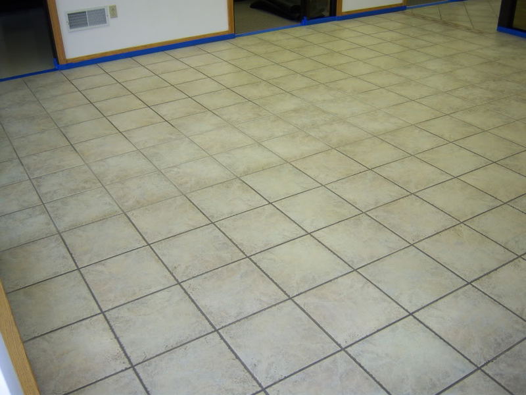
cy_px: 198
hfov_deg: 51.4
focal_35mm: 36
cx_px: 263
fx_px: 547
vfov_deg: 39.7
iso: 80
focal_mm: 7.5
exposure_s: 1/60
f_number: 2.8
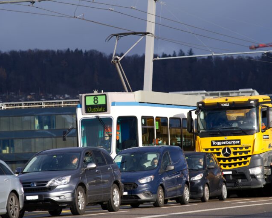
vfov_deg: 6.8
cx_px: 127
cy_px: 109
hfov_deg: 8.5
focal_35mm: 226
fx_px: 1820
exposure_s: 1/320
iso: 100
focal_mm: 200
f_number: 5
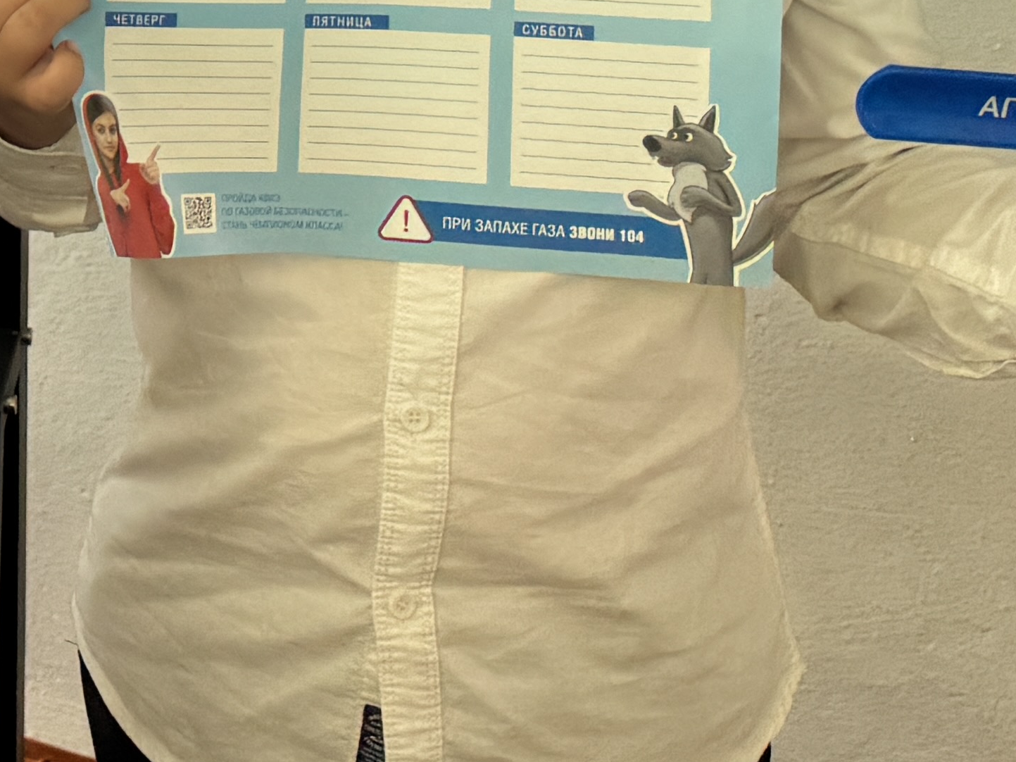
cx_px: -453
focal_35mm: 95
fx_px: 2788
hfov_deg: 18.6
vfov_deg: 14.6
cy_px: -348
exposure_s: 1/90
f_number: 1.78
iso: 80
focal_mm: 6.76
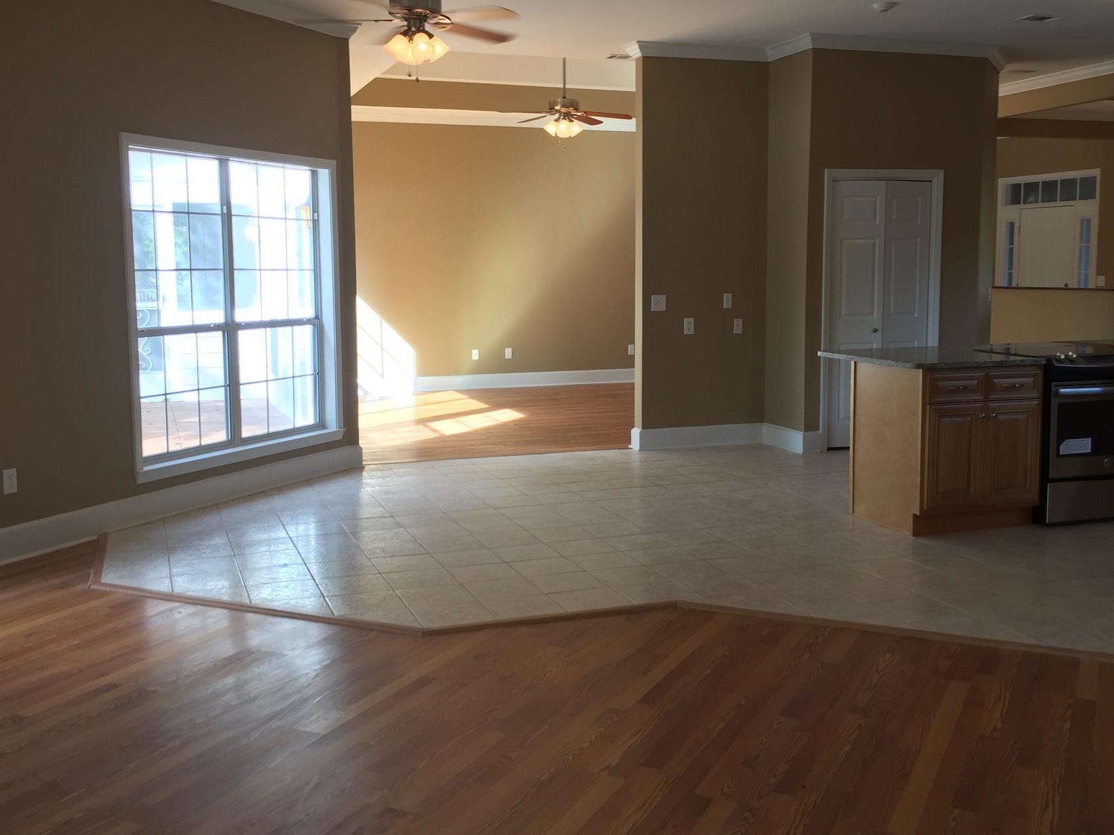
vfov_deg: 39.6
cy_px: 379
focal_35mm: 36
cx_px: 568
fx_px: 1158
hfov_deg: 51.4
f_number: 2.2
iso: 32
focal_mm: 4.15
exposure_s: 1/60
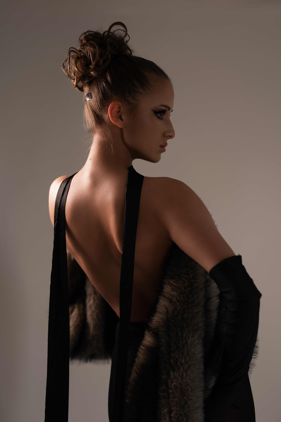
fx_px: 585
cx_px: 140
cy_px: 211
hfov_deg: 27.0
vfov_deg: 39.6
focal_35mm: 50
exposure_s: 1/100
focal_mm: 50
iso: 125
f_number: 2.5
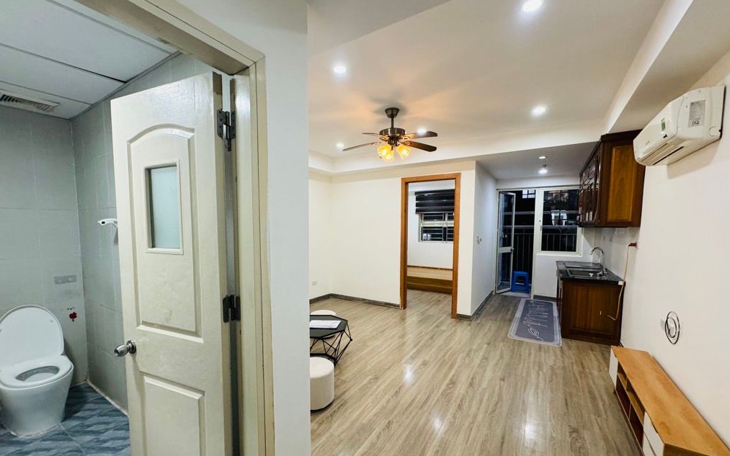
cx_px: 362
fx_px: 298
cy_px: 249
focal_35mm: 15
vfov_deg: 74.6
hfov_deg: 101.5
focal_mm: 2.22
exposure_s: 1/100
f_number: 2.2
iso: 320
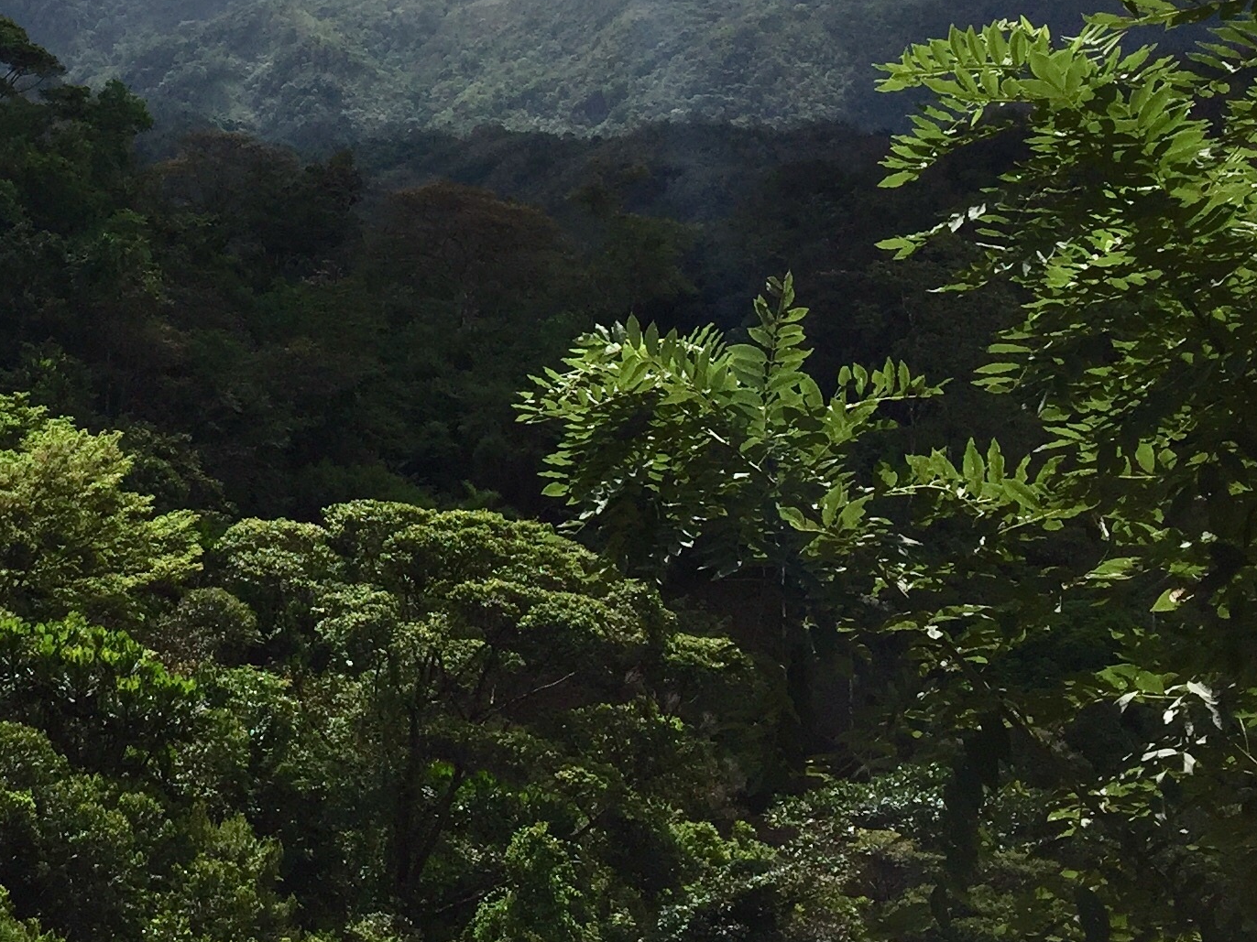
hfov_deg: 27.4
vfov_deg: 20.8
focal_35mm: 69
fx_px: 2506
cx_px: 185
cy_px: 76
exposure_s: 1/3968
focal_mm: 4.15
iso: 32
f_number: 2.2
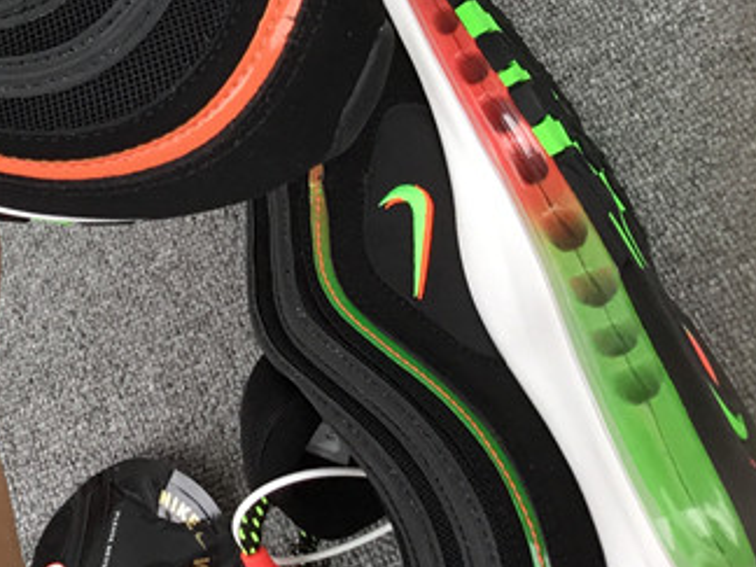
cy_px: -172
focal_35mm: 86
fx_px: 1878
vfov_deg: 16.2
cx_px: -231
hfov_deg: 20.7
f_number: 2.4
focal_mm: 3.3
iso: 50
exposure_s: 1/100
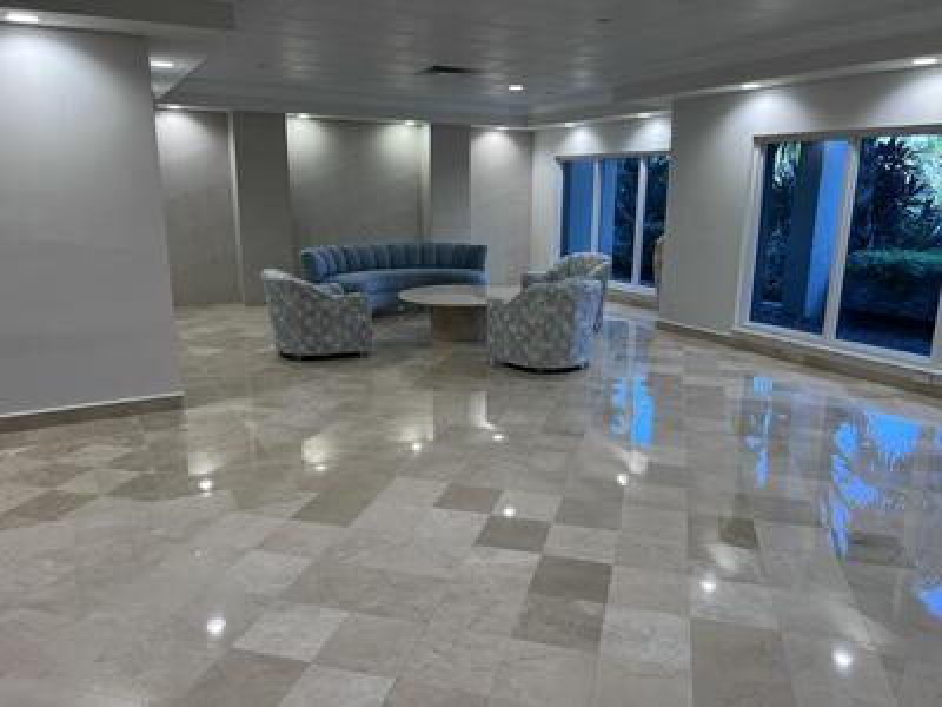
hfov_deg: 67.3
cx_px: 471
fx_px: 708
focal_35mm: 26
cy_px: 354
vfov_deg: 53.1
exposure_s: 1/120
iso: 64
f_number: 1.5
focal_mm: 5.7
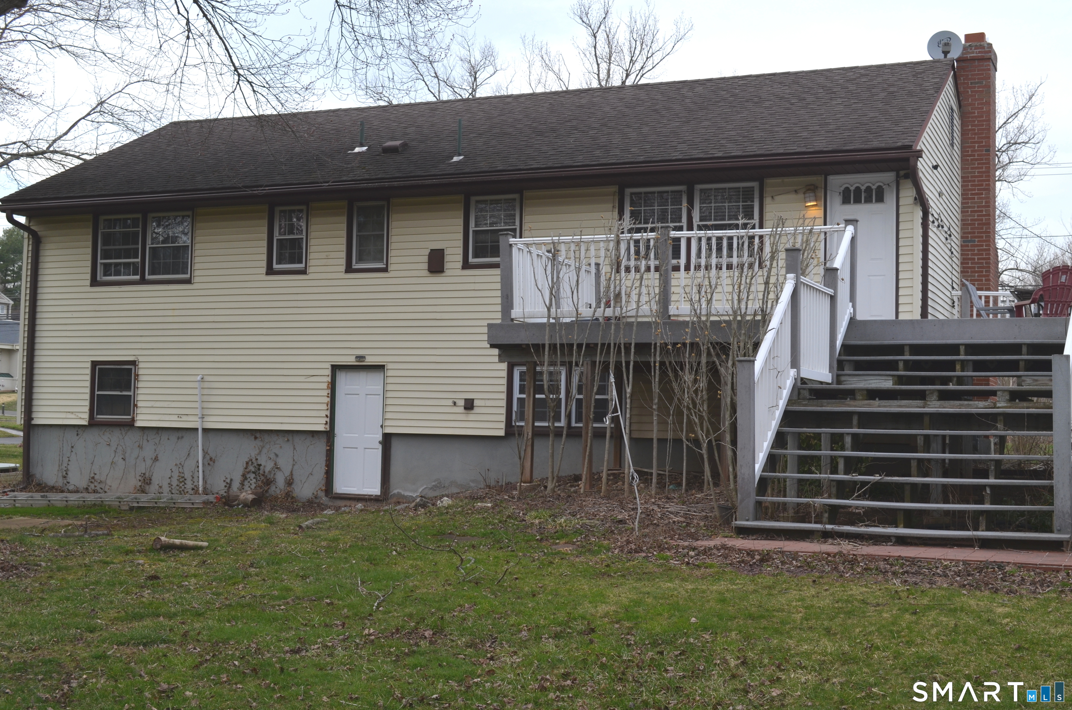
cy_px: 355
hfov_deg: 43.7
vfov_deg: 29.7
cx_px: 536
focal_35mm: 45
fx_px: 1337
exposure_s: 1/250
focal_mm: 30
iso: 200
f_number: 8
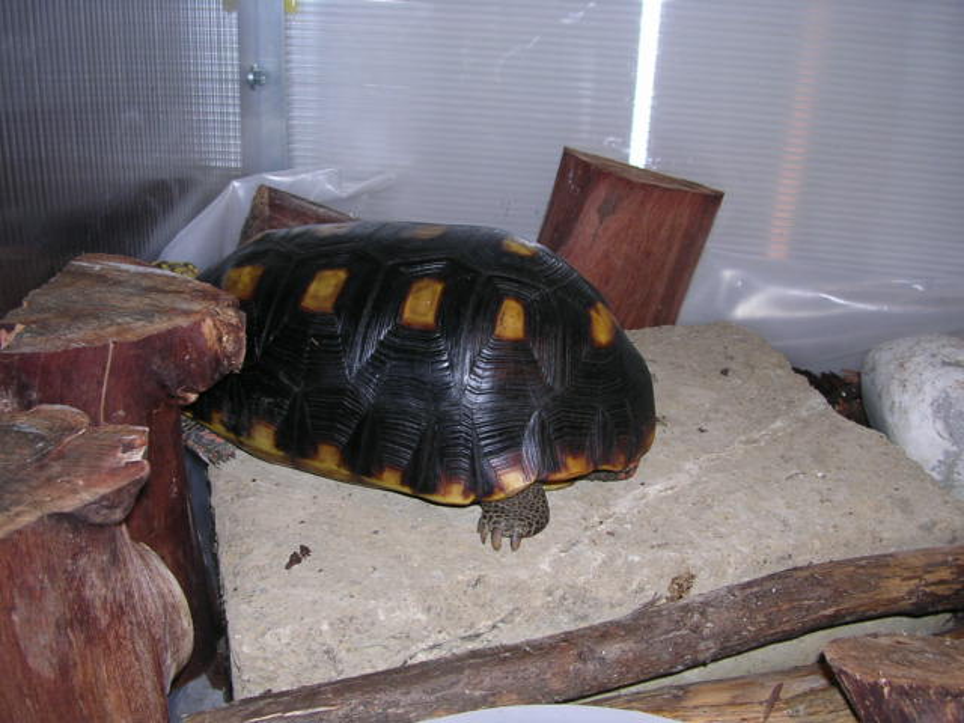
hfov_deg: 49.0
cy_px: 362
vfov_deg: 37.7
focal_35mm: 38
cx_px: 482
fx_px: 1058
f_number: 2.8
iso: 100
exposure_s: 1/60.1
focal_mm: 5.8
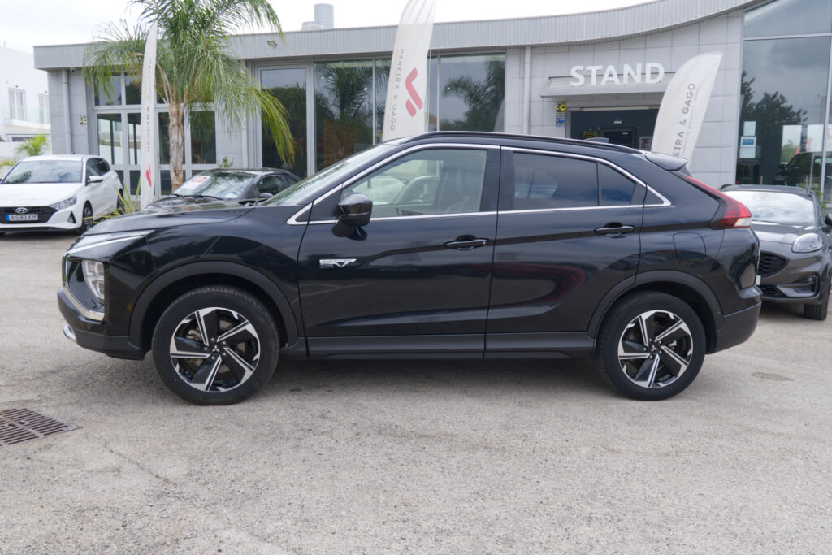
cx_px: 416
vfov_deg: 43.6
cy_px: 278
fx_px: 693
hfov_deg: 61.9
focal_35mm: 30
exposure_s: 1/100
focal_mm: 20.3
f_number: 9
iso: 160
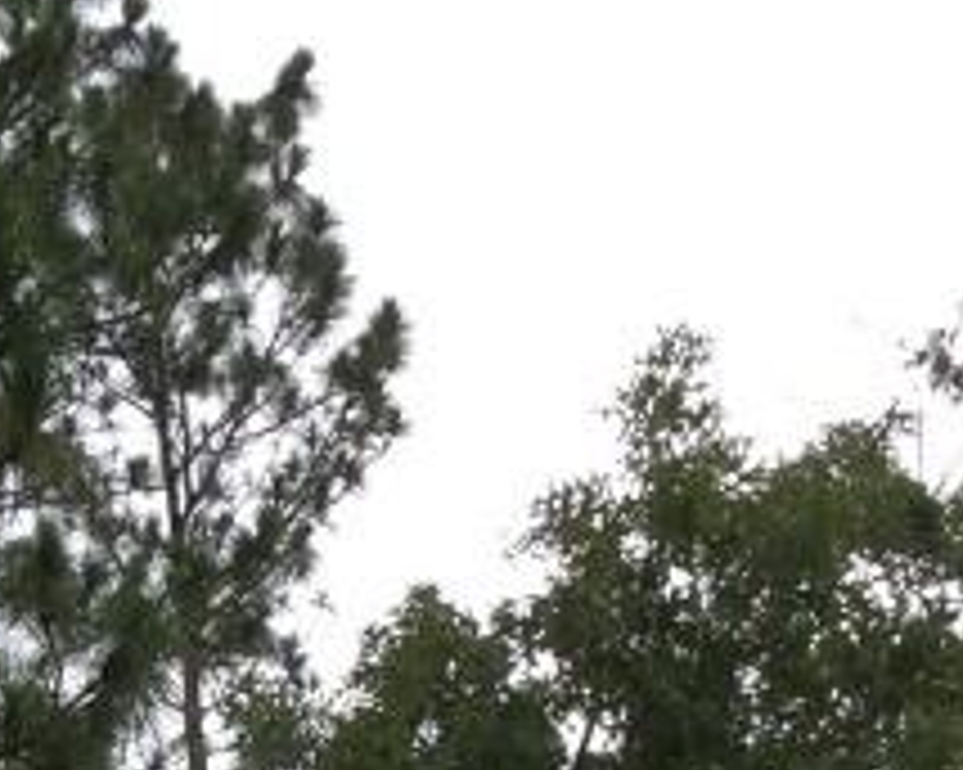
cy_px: 1441
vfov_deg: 10.0
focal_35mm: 145
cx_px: -500
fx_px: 4131
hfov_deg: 12.6
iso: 25
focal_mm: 3.3
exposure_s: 1/217
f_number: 2.4
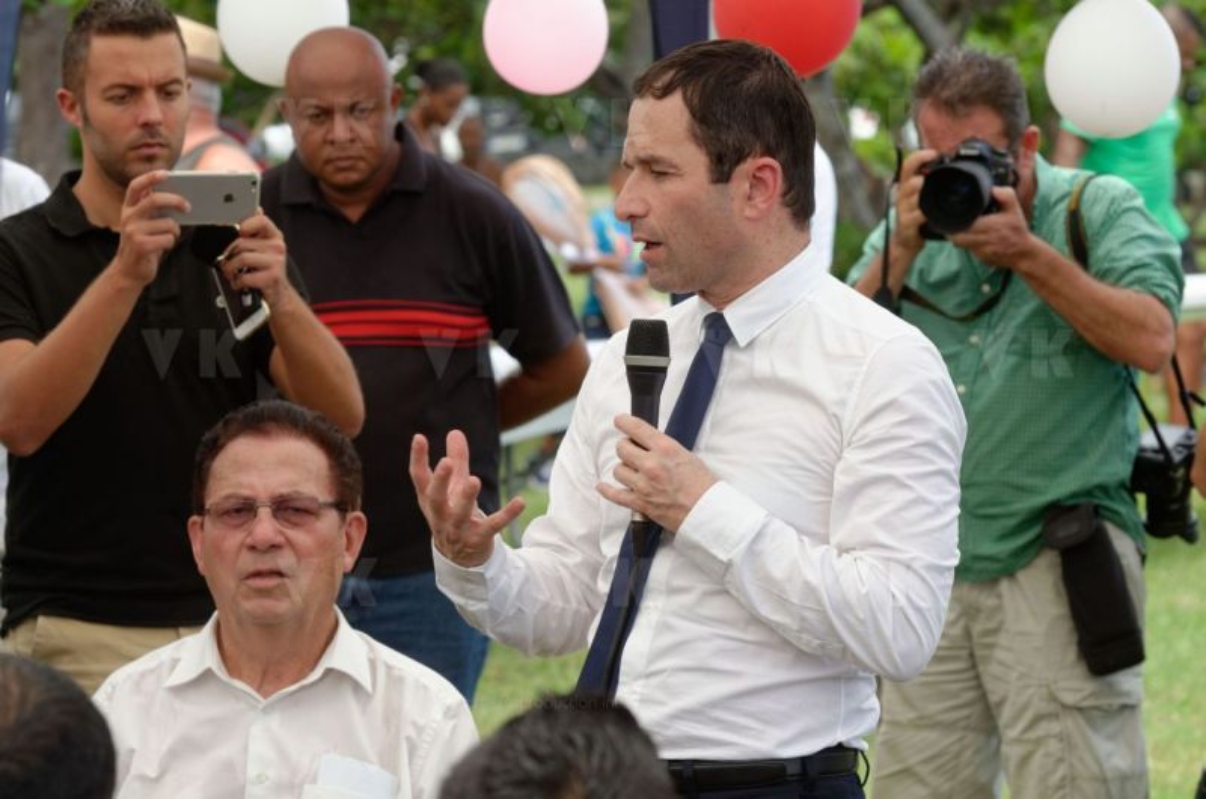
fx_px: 6770
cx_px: 603
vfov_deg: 6.8
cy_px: 400
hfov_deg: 10.2
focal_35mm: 202
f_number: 8
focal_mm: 135
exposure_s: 1/320
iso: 400
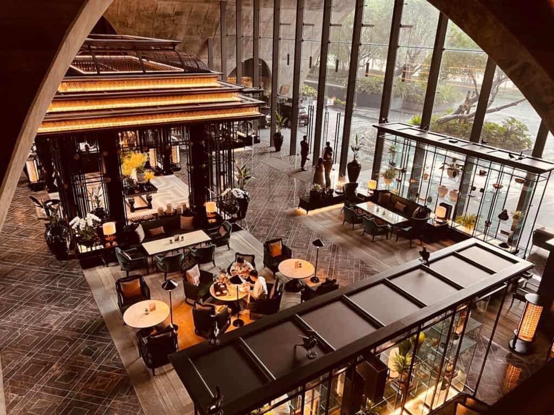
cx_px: 277
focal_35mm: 26
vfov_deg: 53.1
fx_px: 416
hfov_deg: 67.3
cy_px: 208
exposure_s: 1/50
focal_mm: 5.7
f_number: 1.5
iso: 200
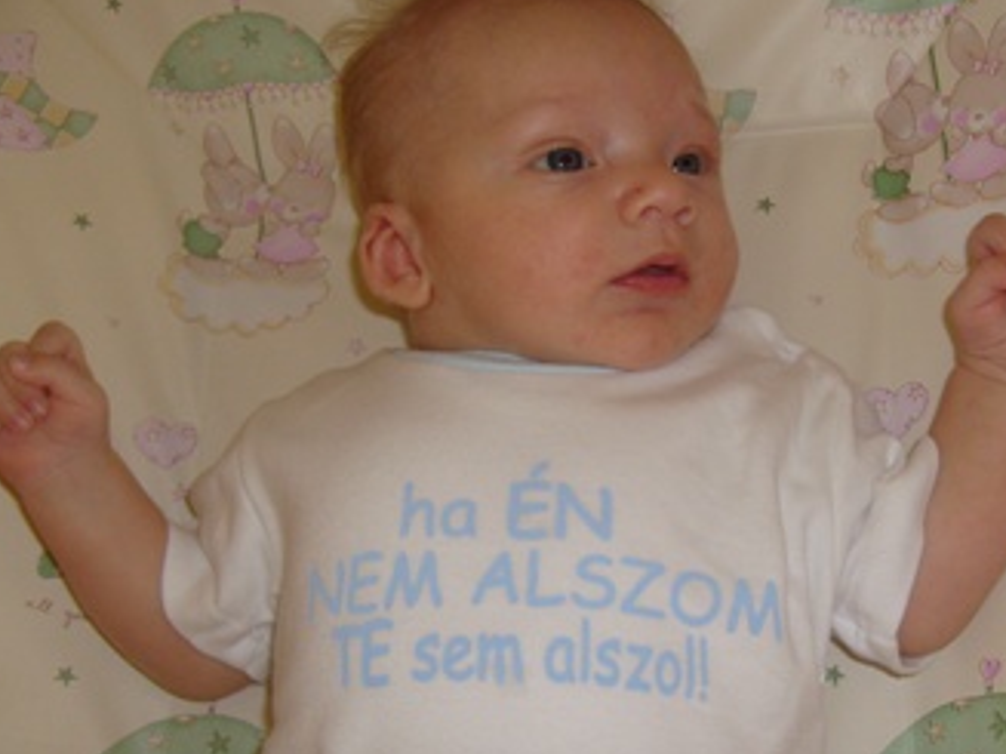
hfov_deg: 39.4
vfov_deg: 30.2
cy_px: 403
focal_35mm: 48
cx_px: 640
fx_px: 1394
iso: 100
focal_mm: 5.8
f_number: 2.8
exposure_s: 1/45
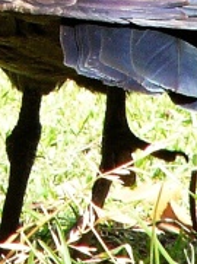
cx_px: -4
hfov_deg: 0.7
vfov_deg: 1.0
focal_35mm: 2084
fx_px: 15870
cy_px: -77
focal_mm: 65.9
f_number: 8
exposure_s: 1/80
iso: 100
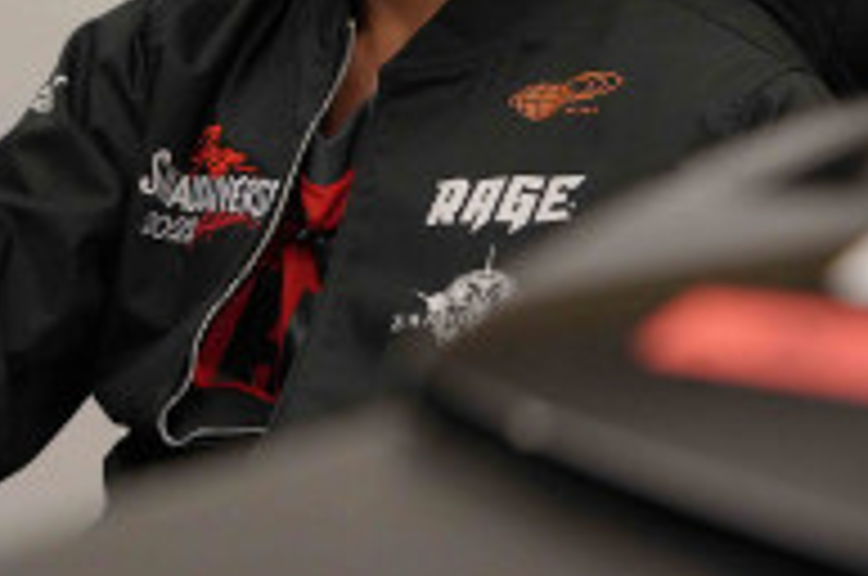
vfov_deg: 11.5
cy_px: -68
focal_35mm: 117
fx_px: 2816
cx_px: -121
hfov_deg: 16.9
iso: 2500
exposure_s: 1/200
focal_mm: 44
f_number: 5.6
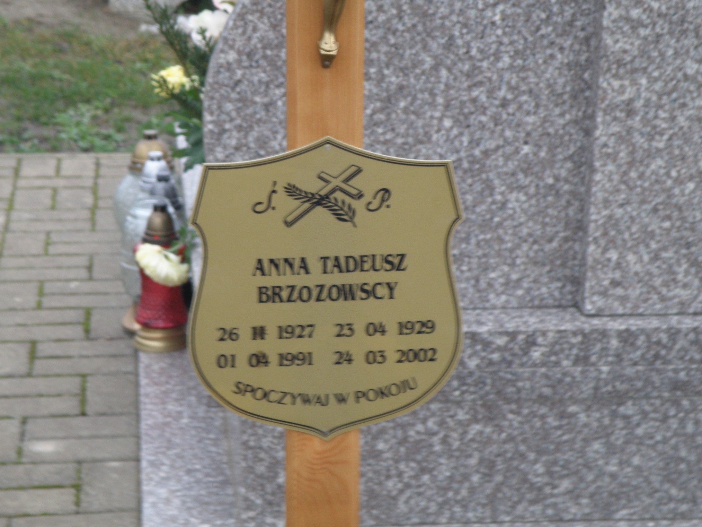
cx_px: 348
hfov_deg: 20.2
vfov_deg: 15.2
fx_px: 1967
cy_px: 264
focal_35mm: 97
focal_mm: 17.11
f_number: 4
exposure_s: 1/40
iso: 125
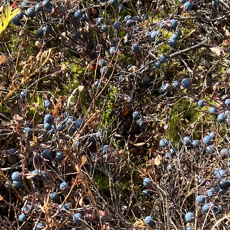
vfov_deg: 19.4
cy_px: 232
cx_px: 118
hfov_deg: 19.9
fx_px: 654
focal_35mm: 87
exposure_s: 1/949
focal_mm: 5.7
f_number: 1.5
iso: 50
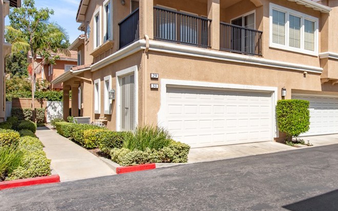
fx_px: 276
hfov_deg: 60.6
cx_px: 238
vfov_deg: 41.4
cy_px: 74
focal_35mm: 30
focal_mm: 19
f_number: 11
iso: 200
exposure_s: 1/500
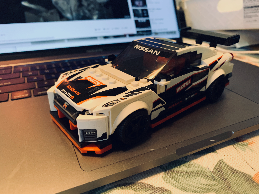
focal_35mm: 26
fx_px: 195
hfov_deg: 67.3
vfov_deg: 53.1
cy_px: 97
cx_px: 130
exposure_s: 1/25
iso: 400
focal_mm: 4.25
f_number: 1.8
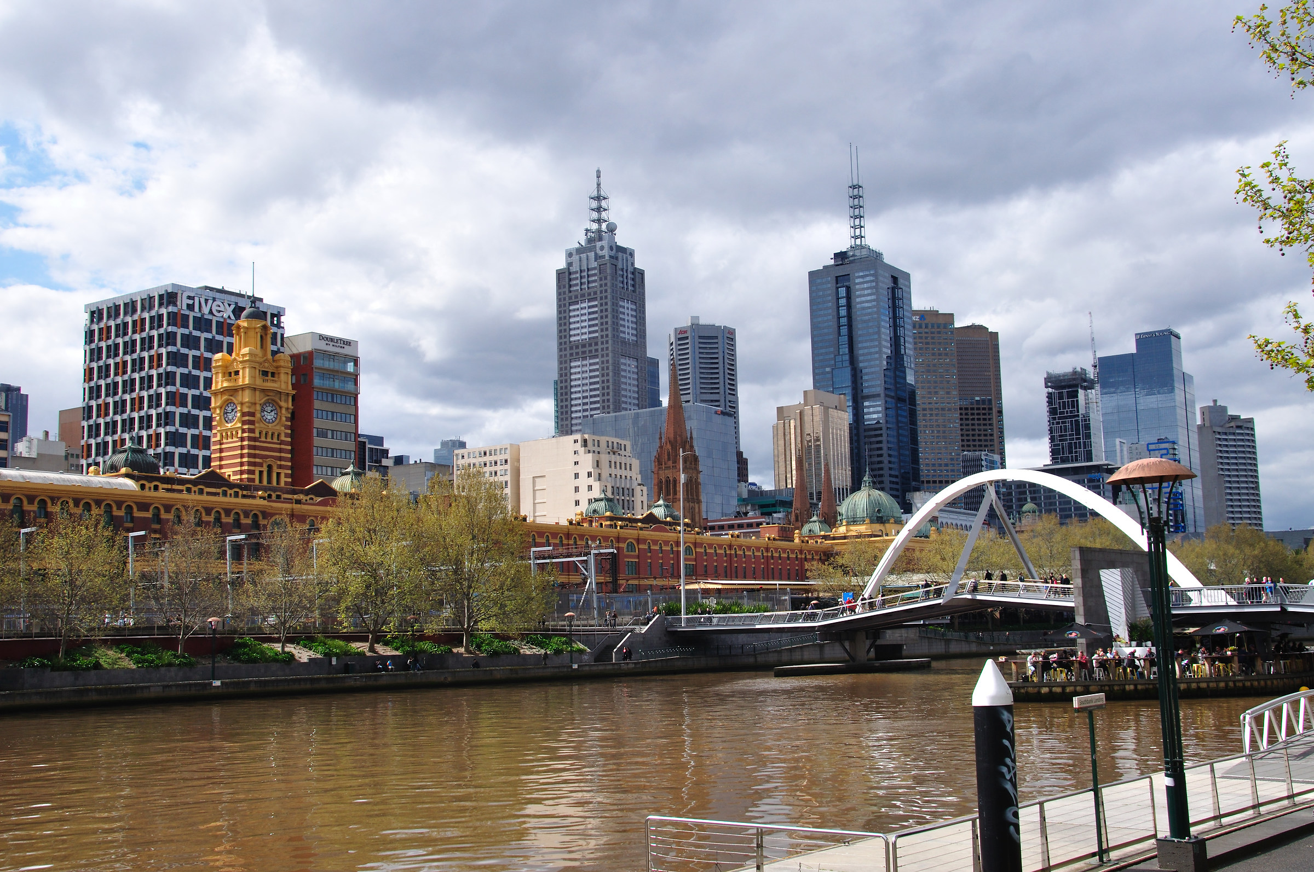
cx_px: 657
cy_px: 436
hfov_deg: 49.6
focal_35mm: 39
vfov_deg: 34.1
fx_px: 1422
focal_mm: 26
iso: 200
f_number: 10
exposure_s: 1/250
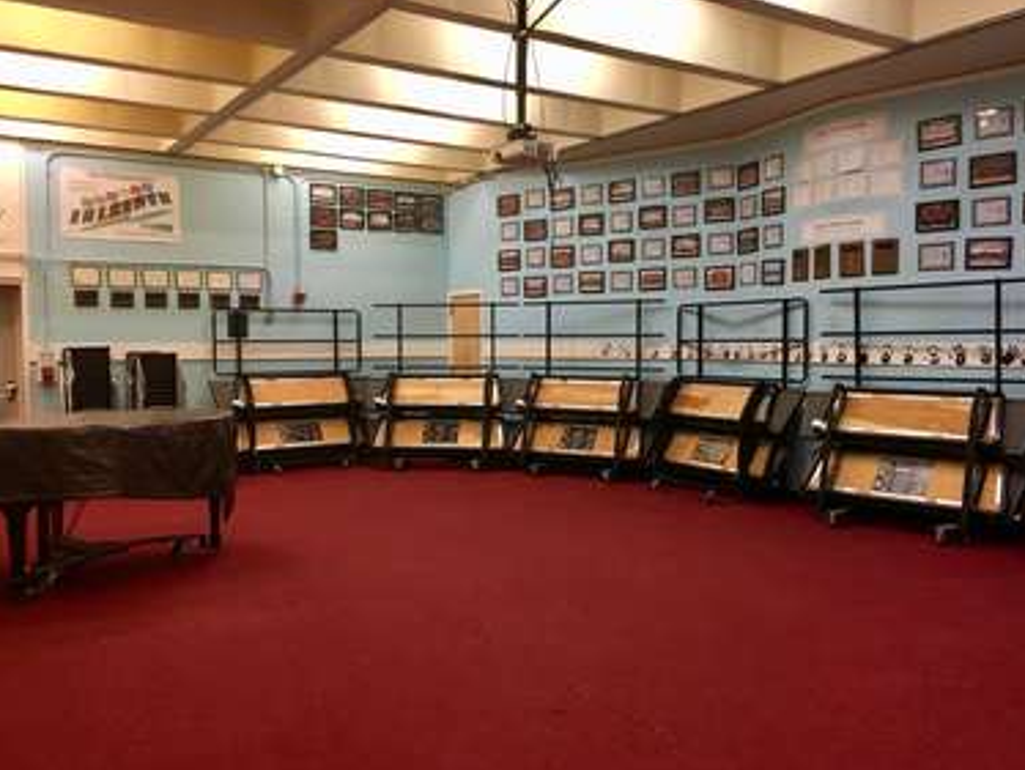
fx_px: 919
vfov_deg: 45.5
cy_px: 375
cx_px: 545
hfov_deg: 58.3
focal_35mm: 31
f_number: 2.2
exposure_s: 1/15
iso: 40
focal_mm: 4.15
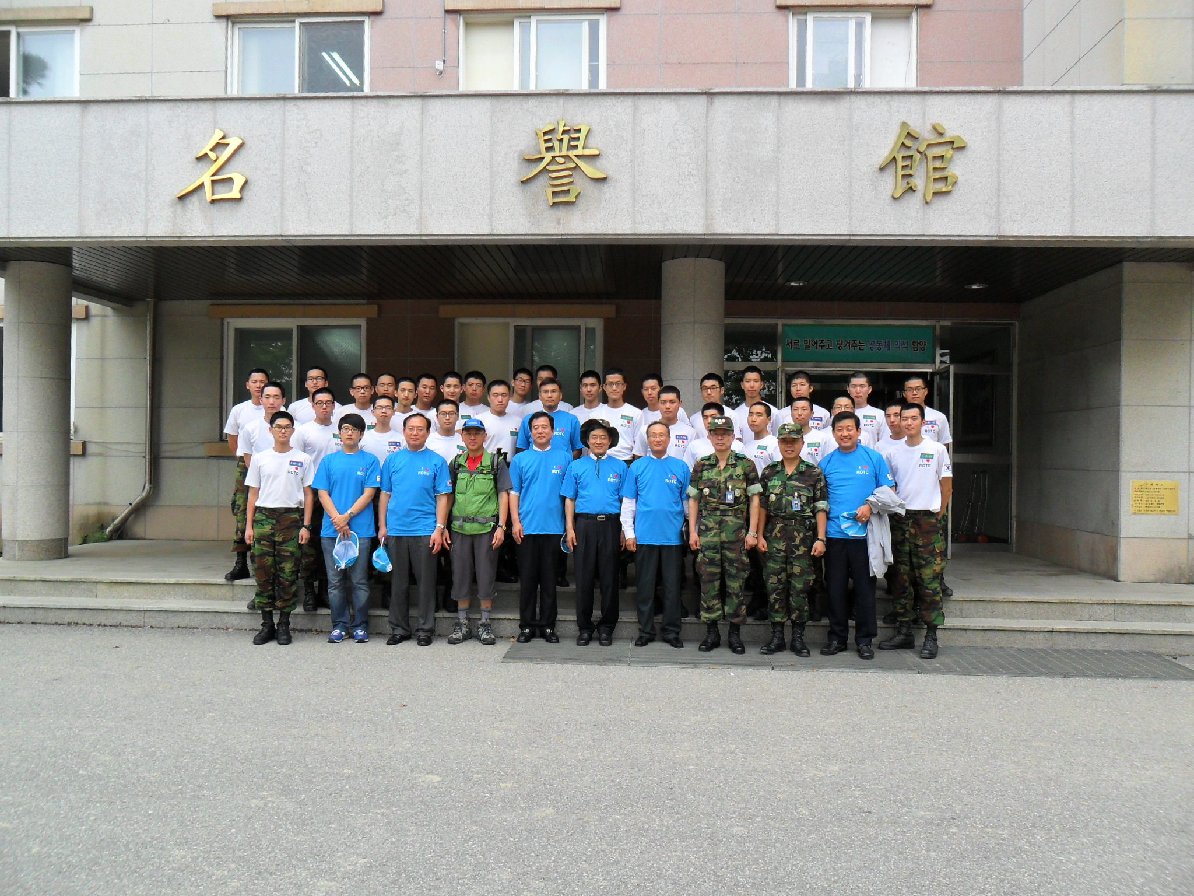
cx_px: 597
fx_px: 931
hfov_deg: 65.3
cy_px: 448
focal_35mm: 27
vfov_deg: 51.4
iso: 100
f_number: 3.5
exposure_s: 1/125
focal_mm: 4.9
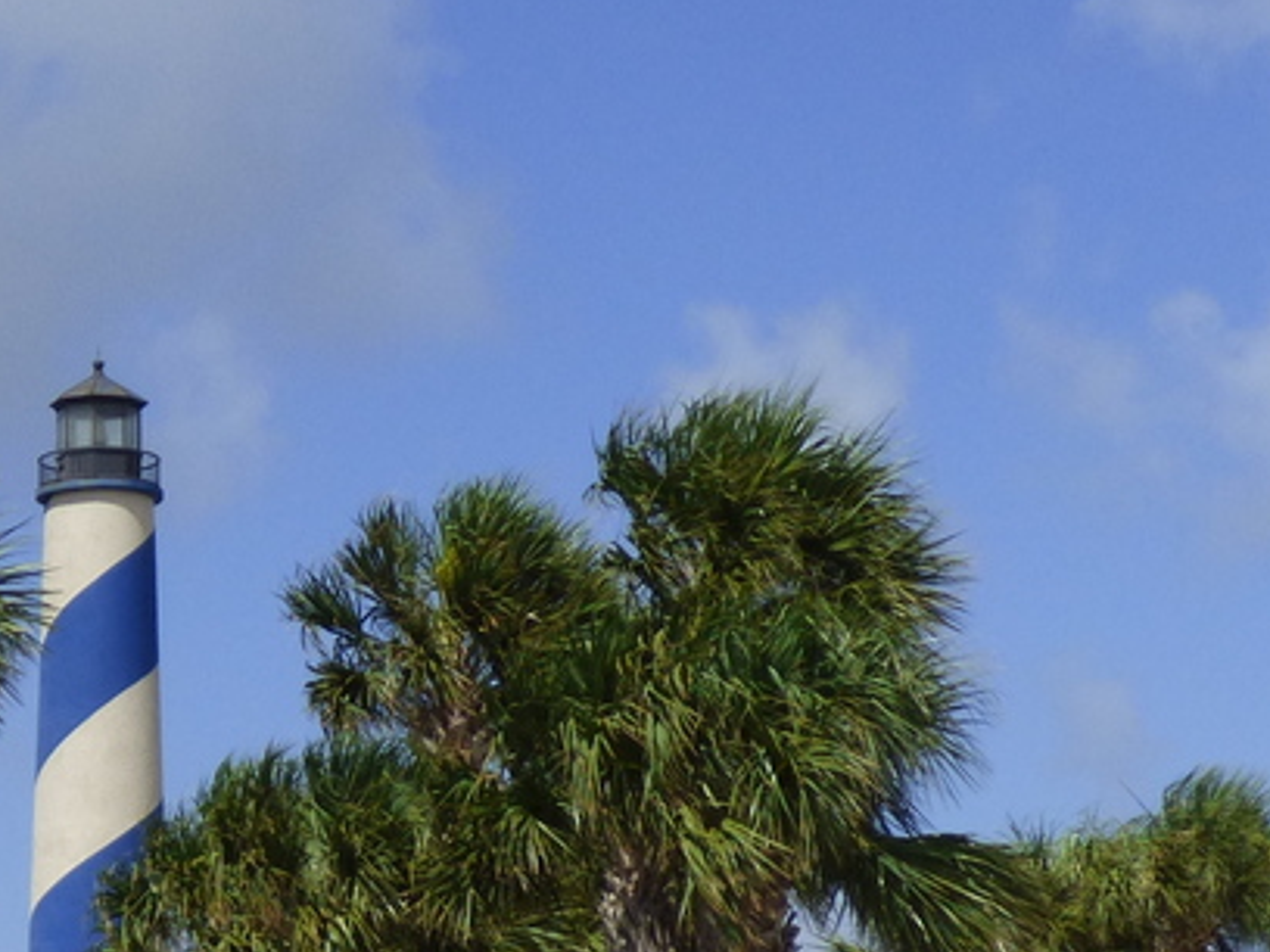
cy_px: 1114
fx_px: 4403
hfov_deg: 16.3
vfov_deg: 12.1
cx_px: 271
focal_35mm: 120
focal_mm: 5.97
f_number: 3.4
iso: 100
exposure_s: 1/2000
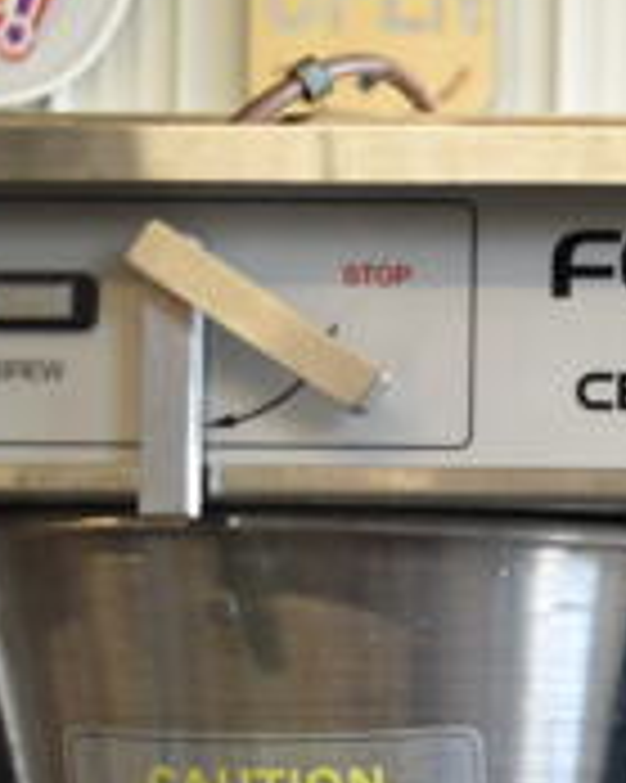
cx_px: 1022
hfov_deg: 15.5
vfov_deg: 20.9
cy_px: 738
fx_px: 2063
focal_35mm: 89
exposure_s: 1/30
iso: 180
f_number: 3.5
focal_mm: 18
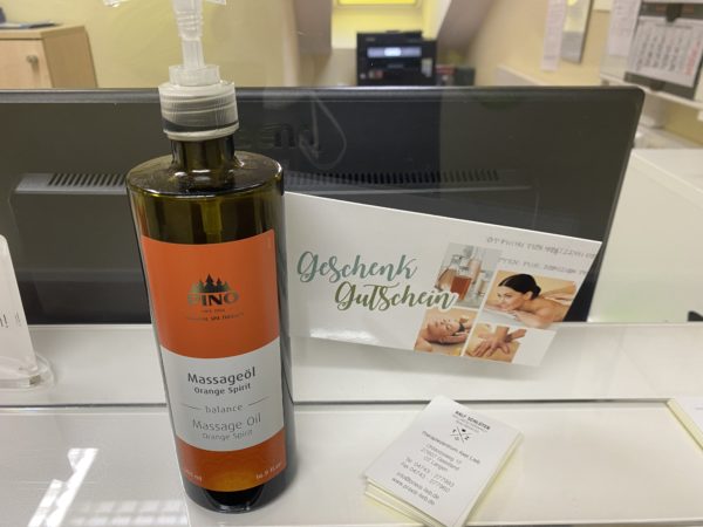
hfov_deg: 67.3
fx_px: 528
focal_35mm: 26
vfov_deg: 53.1
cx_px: 352
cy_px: 264
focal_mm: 4.25
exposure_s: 1/50
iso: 100
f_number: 1.8
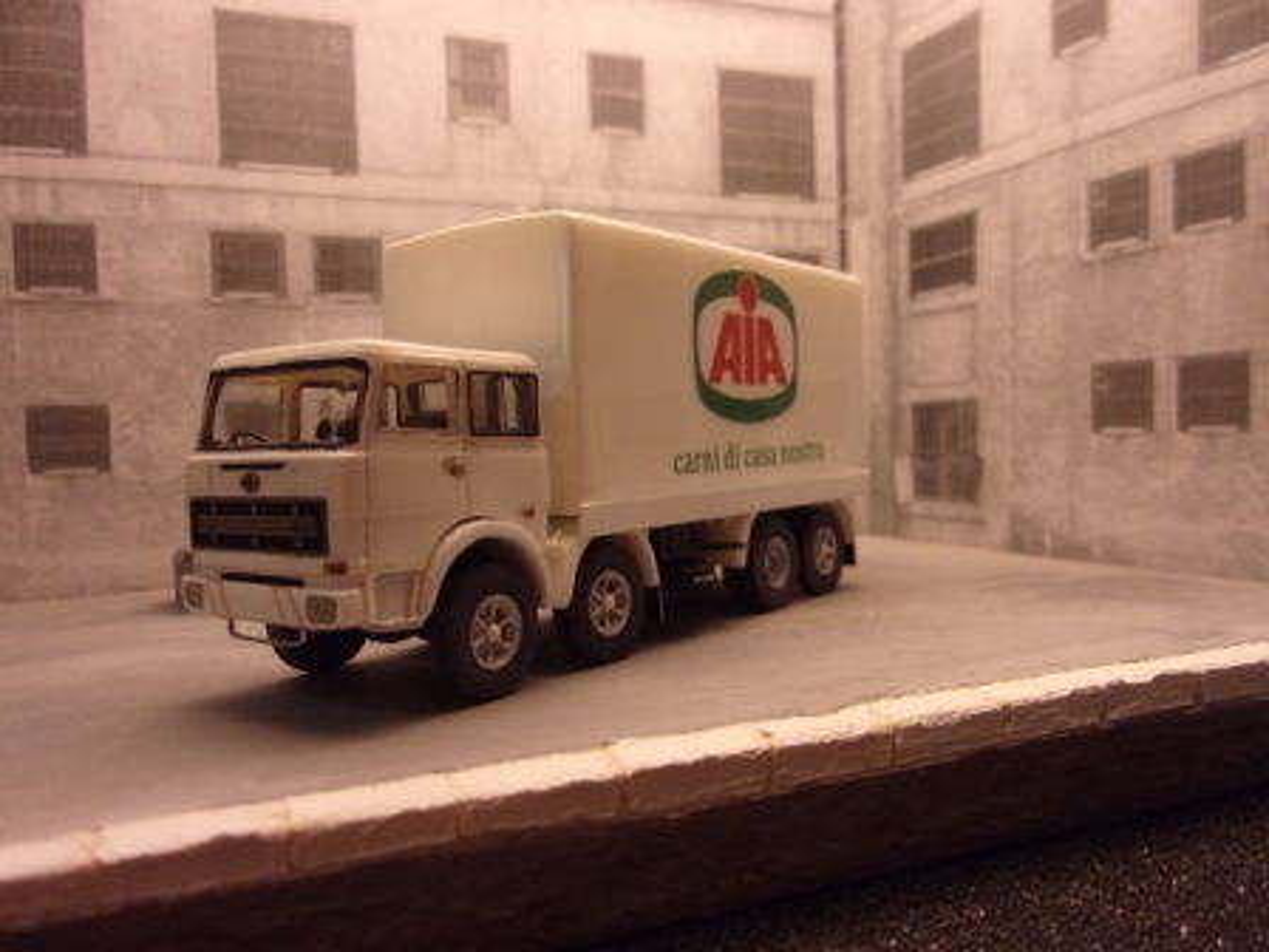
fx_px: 1026
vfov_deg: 49.7
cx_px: 634
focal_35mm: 28
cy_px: 476
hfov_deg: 63.4
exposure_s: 1/34
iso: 257
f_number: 3.9
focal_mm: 5.1
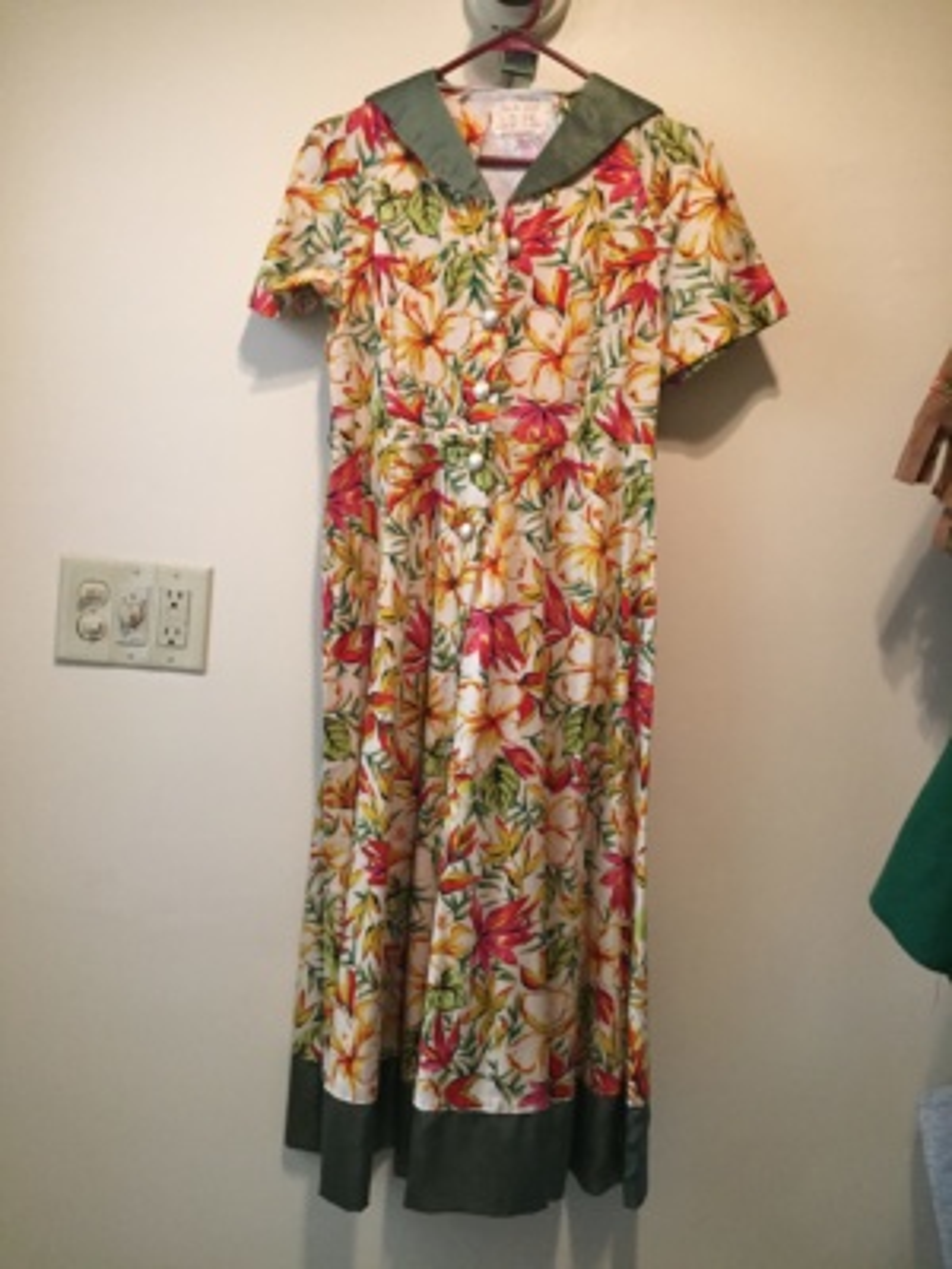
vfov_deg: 61.7
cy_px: 634
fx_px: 1063
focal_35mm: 29
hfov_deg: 48.2
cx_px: 476
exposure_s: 1/30
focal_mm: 4.15
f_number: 2.2
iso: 200
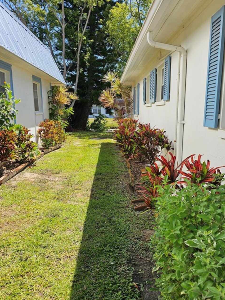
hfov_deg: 45.0
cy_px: 168
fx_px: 269
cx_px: 143
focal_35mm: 31
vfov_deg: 58.2
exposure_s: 1/594
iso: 10
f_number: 1.7
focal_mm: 6.3
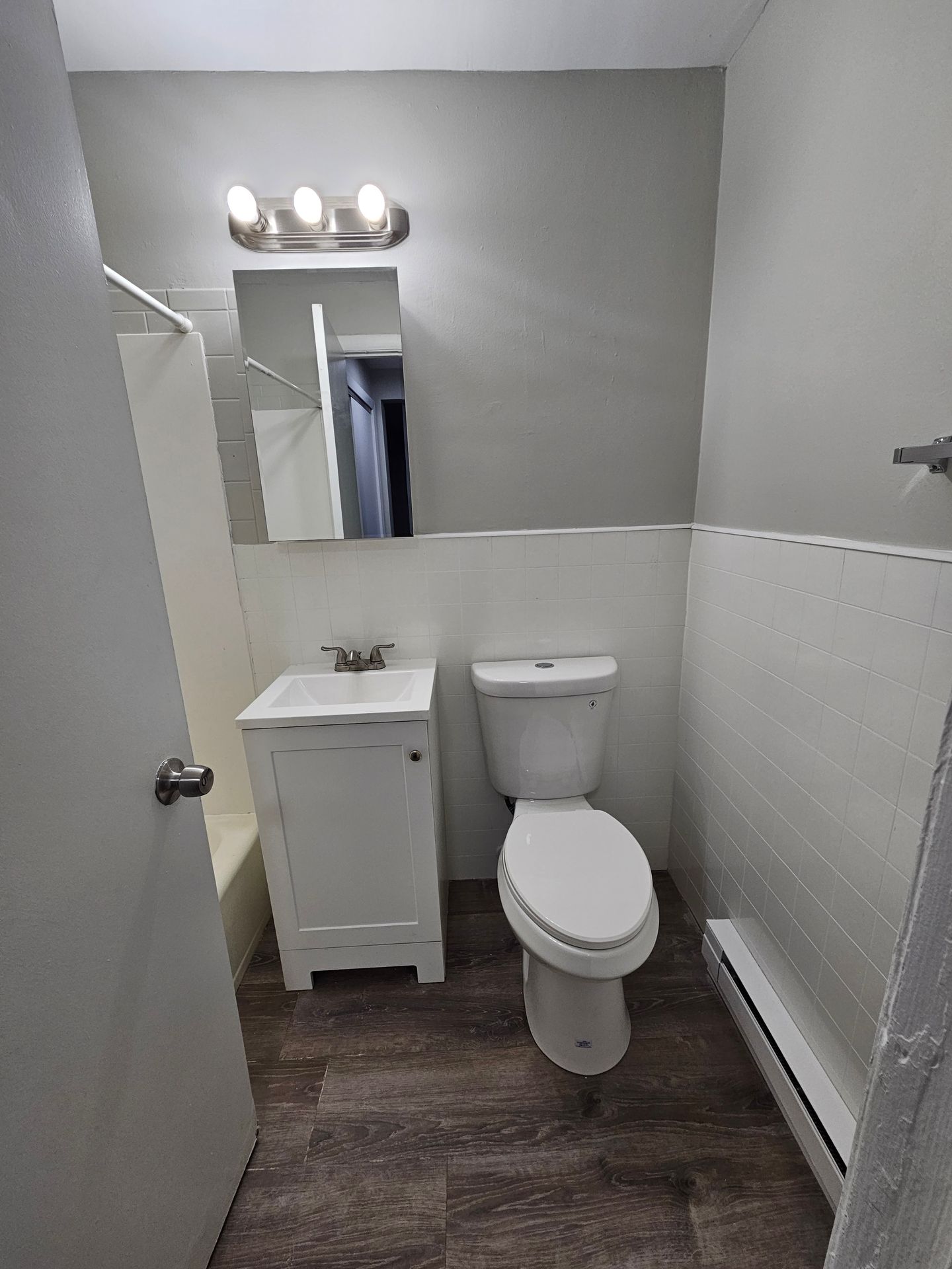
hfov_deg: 89.9
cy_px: 634
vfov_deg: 106.2
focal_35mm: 13
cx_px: 476
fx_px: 477
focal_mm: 2.2
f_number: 2.2
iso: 80
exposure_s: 1/120
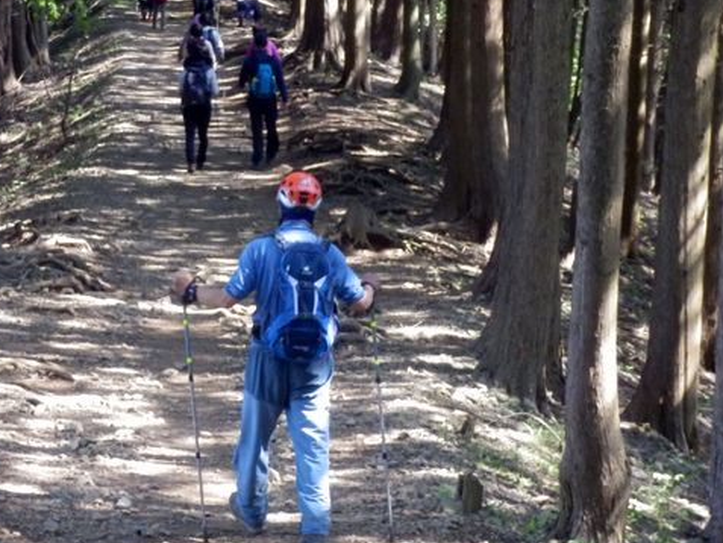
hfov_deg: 10.6
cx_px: 196
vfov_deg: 8.0
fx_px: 3886
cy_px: 212
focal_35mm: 186
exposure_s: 1/100
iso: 800
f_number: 5.5
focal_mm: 19.6
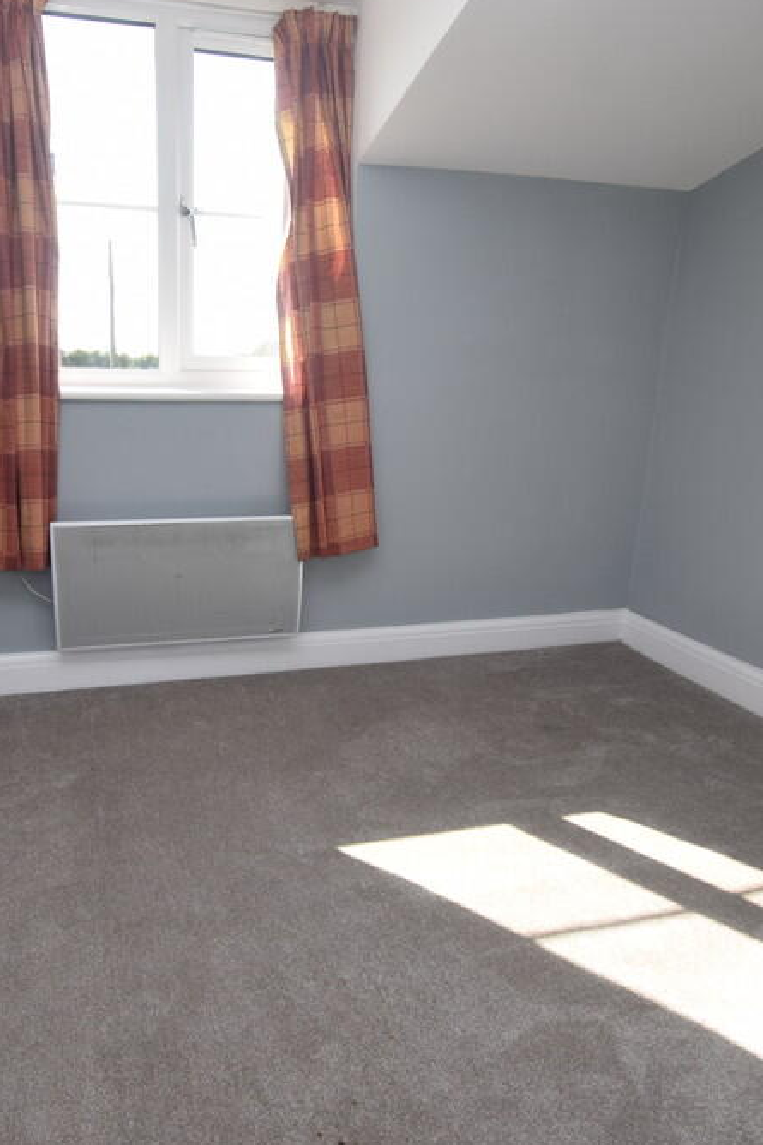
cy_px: 573
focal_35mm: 23
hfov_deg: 54.2
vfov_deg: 76.1
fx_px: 732
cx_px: 269
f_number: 7.1
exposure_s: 1/160
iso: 400
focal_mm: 10
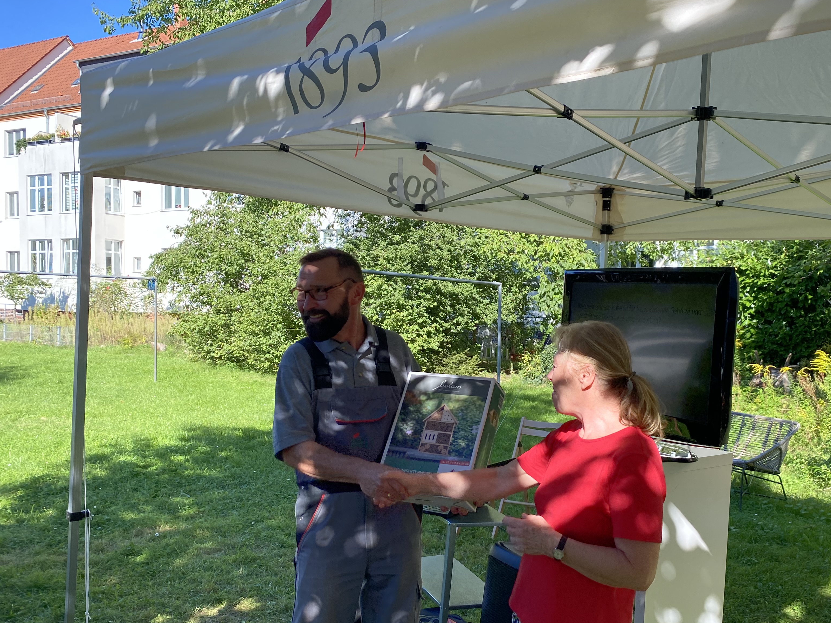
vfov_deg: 41.6
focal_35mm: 34
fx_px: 816
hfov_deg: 53.7
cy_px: 365
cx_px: 489
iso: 32
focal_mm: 4.25
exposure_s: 1/871
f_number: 1.8
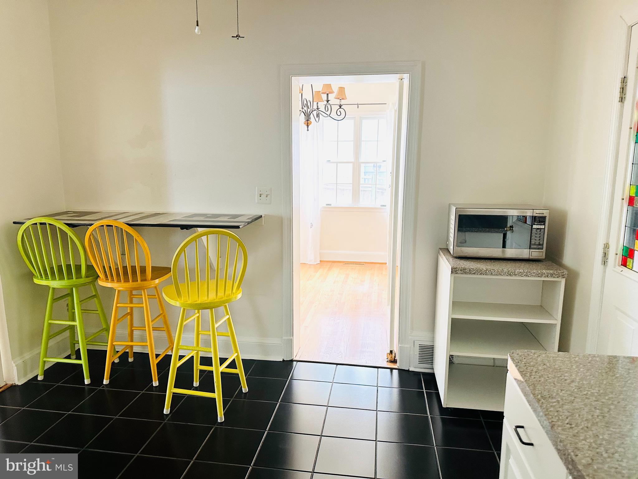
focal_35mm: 24
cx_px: 319
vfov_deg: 56.8
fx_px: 442
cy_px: 240
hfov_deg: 71.6
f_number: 1.78
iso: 250
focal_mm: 6.86
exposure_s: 1/73
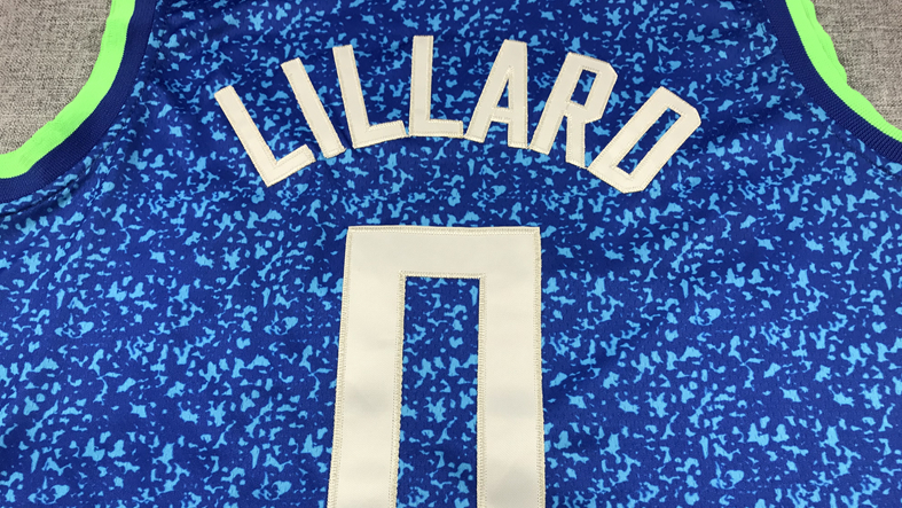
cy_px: 334
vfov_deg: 37.4
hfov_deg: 62.6
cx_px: 450
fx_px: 742
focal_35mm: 31
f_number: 1.8
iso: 32
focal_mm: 3.99
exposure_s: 1/100
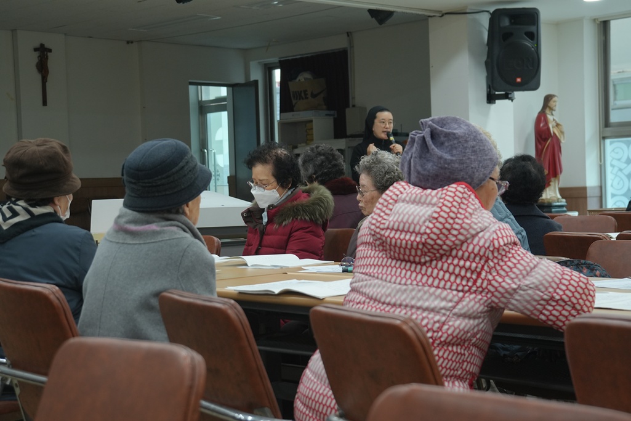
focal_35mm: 66
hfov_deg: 30.5
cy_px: 210
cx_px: 316
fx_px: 1157
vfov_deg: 20.6
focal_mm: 44
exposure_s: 1/60
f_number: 5
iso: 500
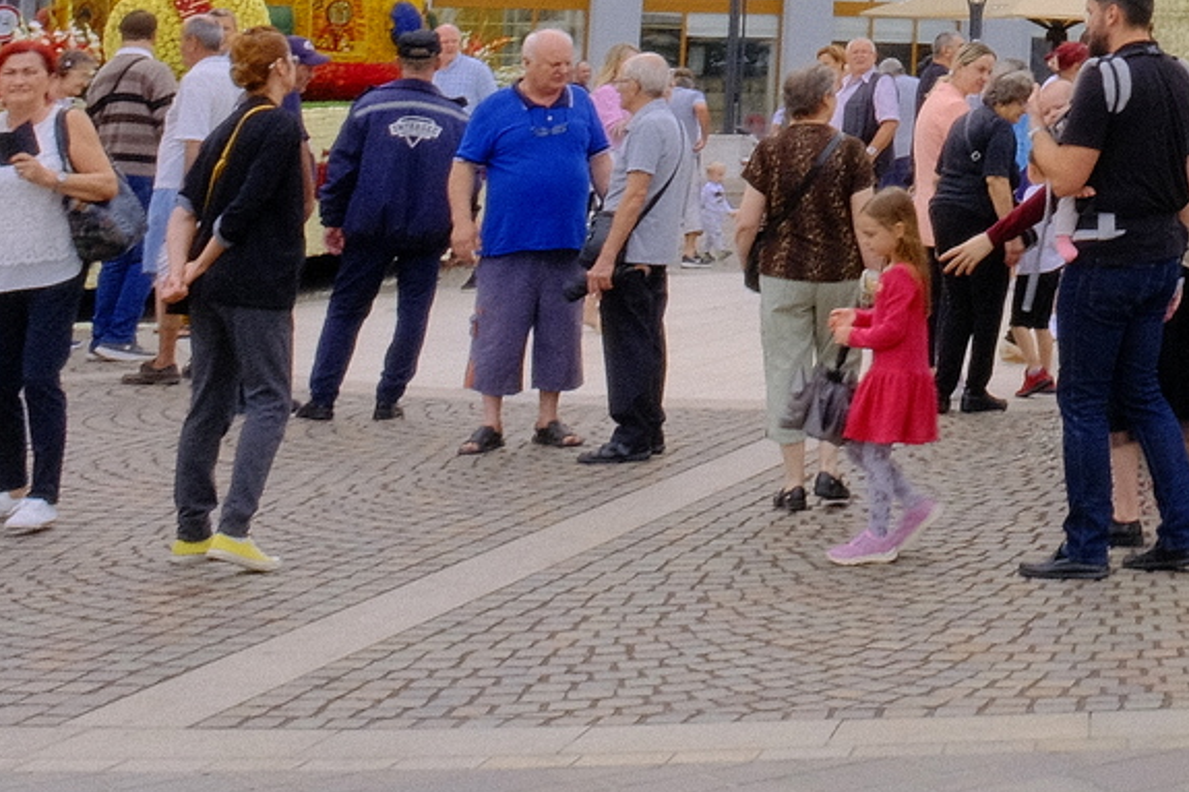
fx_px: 2839
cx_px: 1742
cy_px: -388
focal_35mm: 86
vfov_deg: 14.8
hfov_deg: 20.5
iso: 640
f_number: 22
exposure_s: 1/60
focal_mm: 16
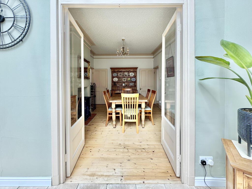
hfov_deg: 102.1
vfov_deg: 85.7
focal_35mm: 14
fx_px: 102
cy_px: 94
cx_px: 126
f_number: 2.2
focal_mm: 2.22
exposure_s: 1/99
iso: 40
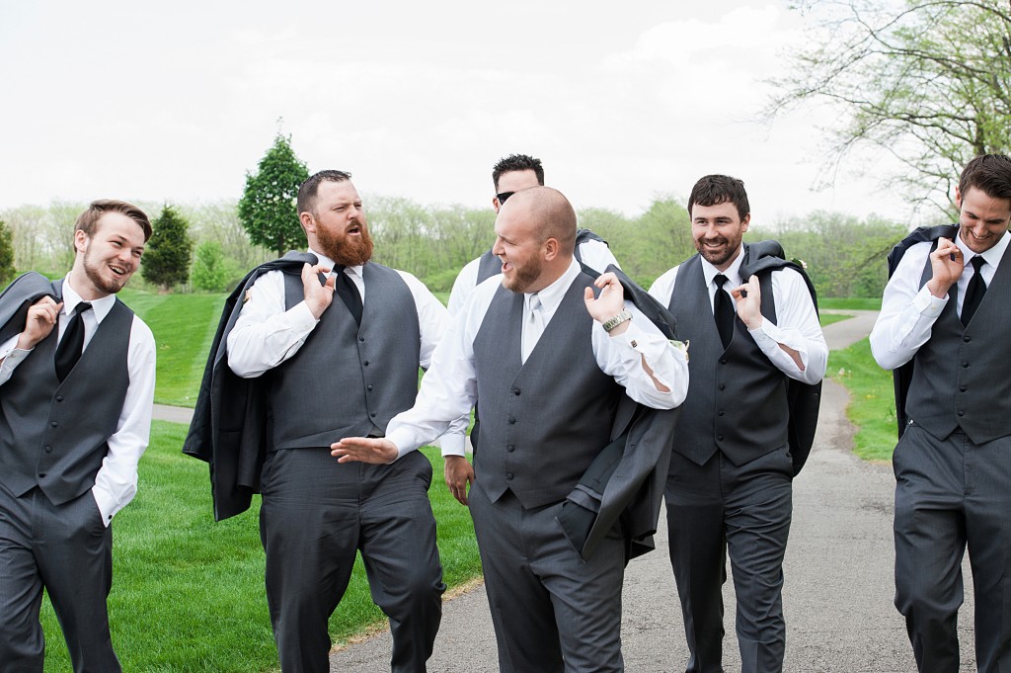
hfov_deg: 28.9
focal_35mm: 70
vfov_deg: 19.4
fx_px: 1964
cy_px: 336
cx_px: 506
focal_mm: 70
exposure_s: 1/125
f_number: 7.1
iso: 160
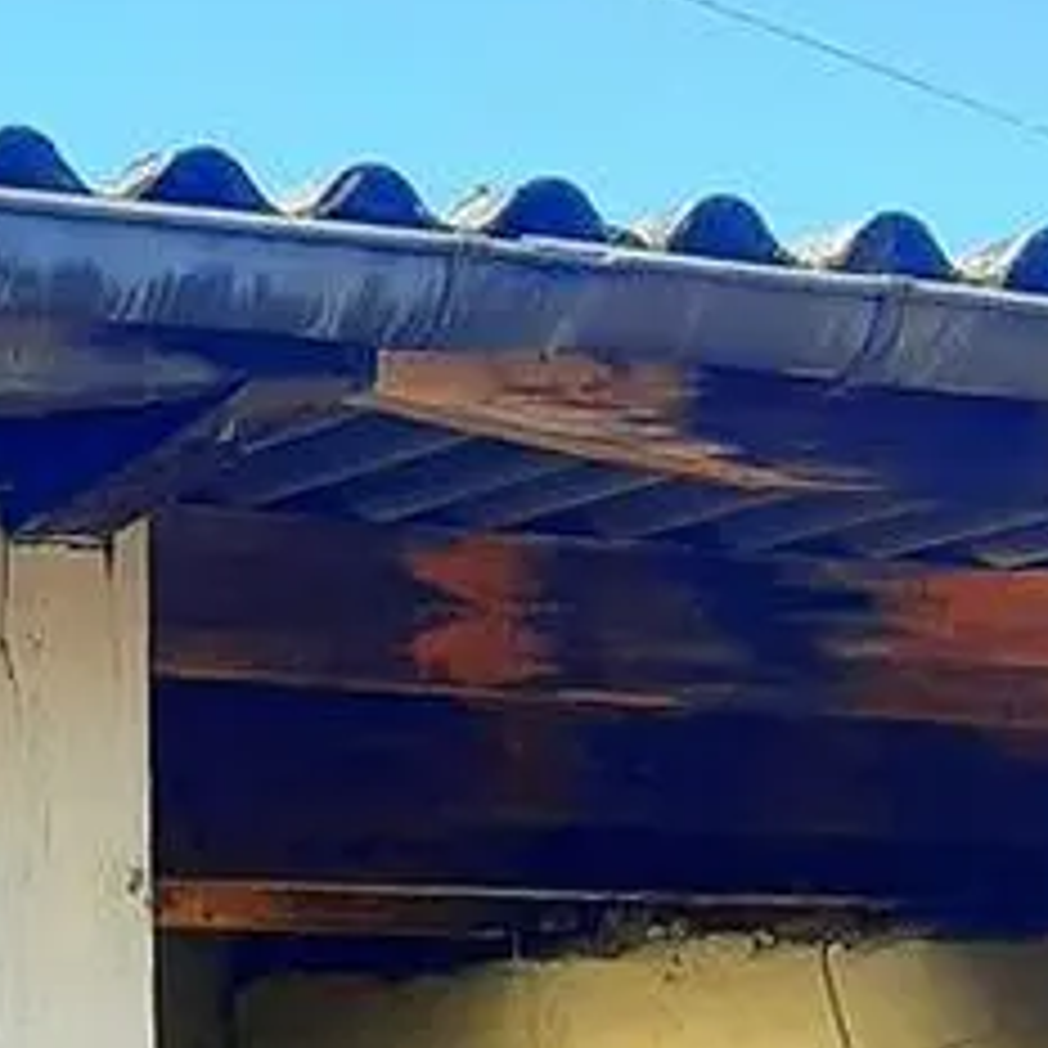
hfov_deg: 10.5
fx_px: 5617
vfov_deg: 9.8
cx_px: -126
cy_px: 2199
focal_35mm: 164
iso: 40
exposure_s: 1/557
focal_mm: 3.6
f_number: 1.9
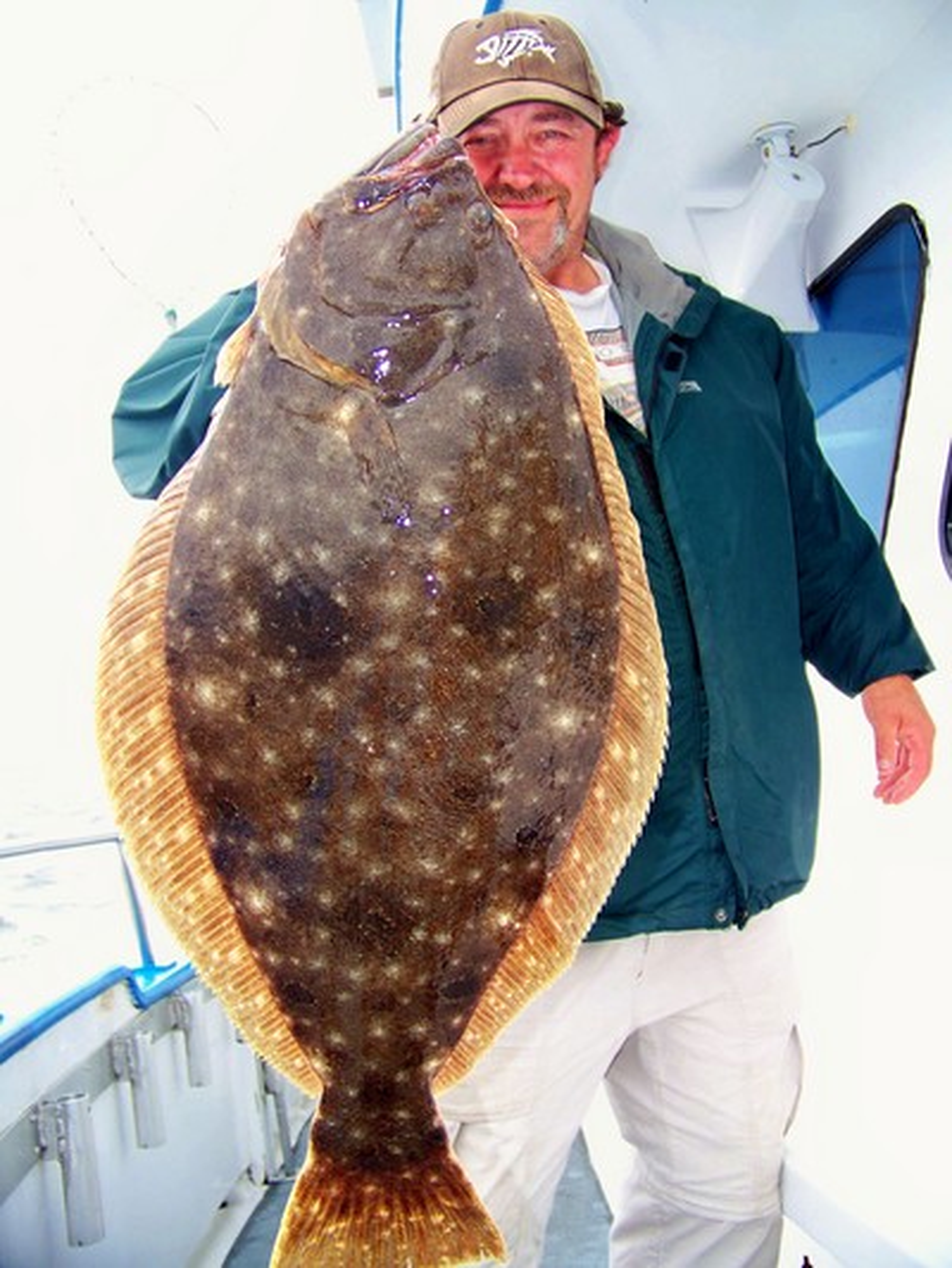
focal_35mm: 36
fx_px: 1320
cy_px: 634
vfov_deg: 51.3
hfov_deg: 39.7
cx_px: 476
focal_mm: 5.85
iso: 64
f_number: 2.8
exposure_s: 1/200
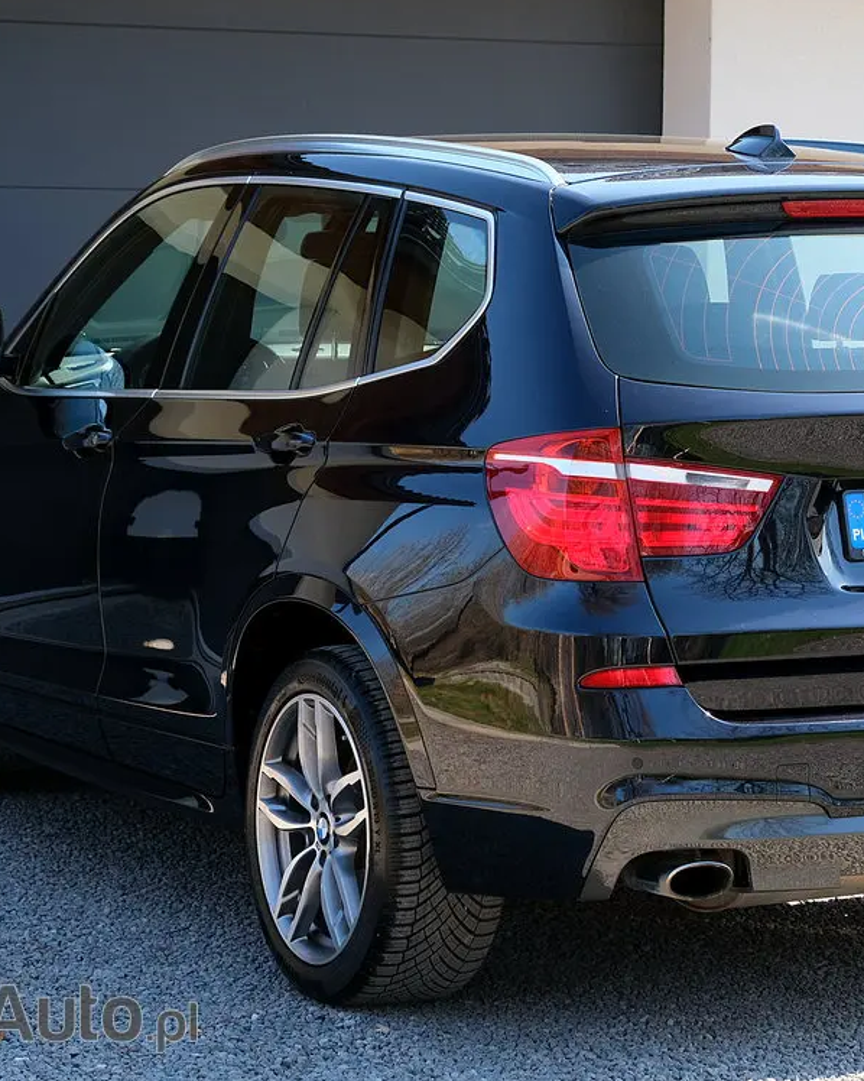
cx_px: 571
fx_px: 3773
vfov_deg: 16.3
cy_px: 537
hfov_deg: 13.0
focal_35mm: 118
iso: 320
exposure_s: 1/210
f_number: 5
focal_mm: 55
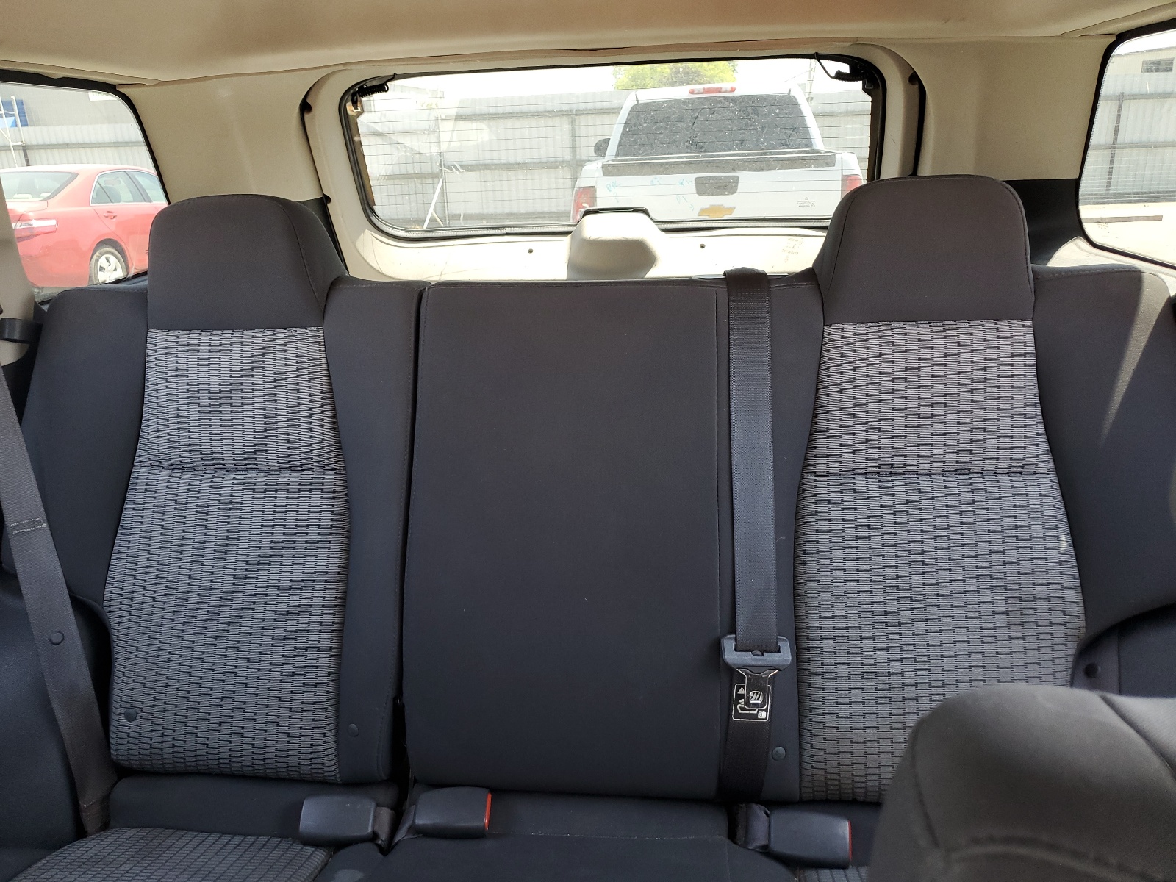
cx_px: 588
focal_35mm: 26
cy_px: 441
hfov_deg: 67.3
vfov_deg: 53.1
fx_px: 883
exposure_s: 1/120
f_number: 1.5
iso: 80
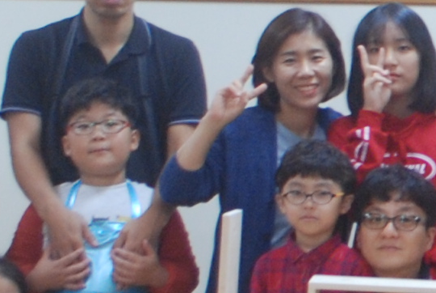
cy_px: 115
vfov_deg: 6.4
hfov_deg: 9.0
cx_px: 873
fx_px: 2608
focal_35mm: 215
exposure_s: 1/30
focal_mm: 20
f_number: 3.8
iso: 400
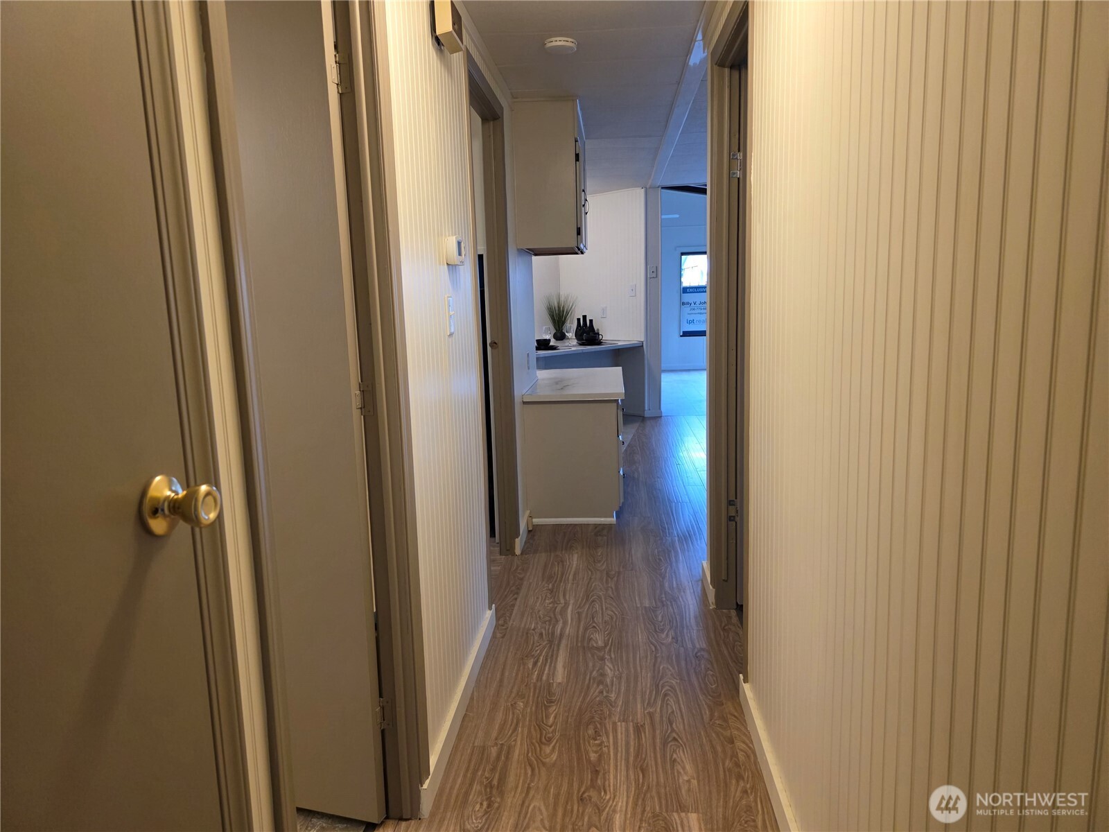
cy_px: 416
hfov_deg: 73.9
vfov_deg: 58.9
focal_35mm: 23
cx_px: 554
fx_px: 737
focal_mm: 6.3
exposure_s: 1/120
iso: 400
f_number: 1.7
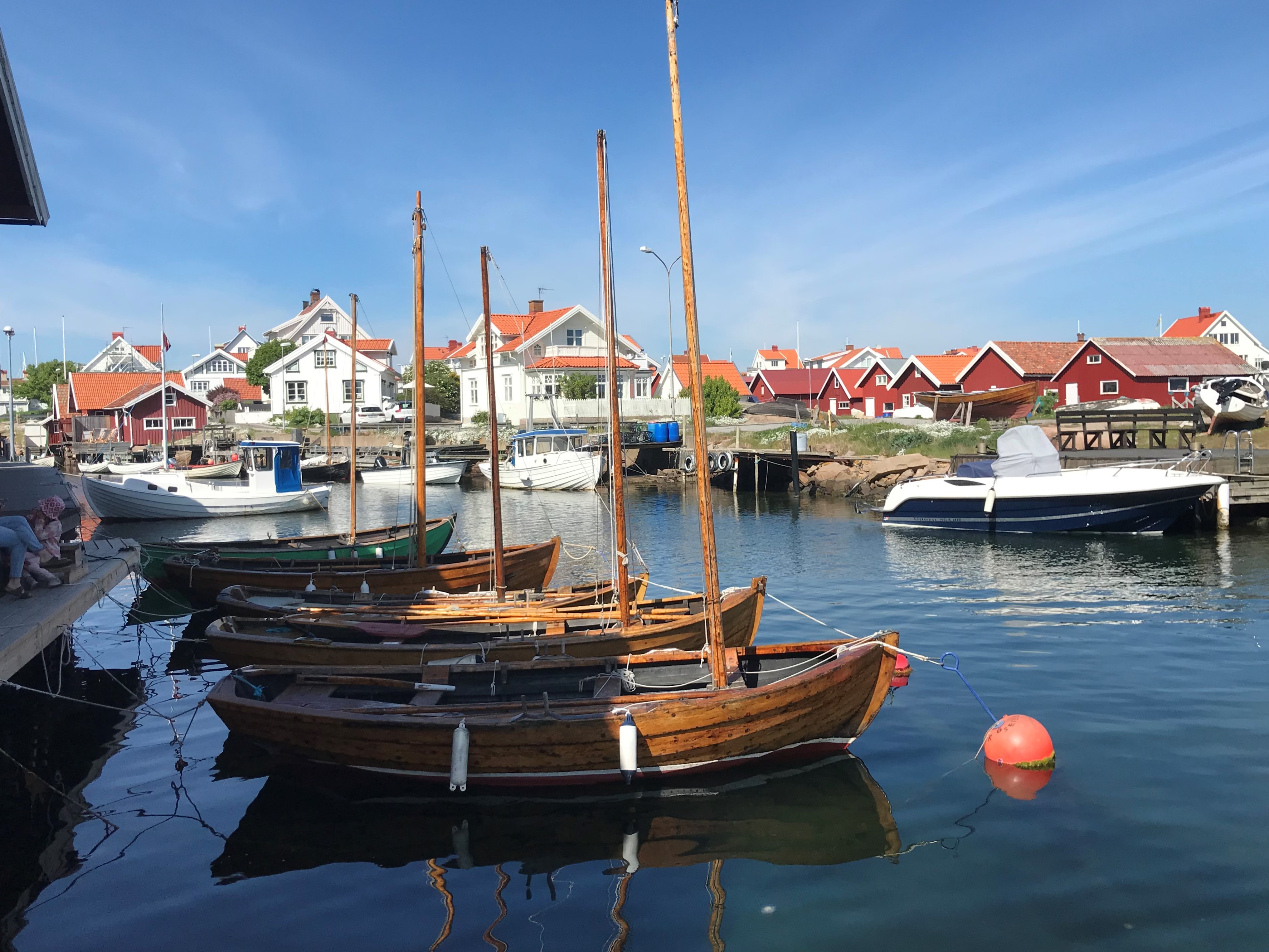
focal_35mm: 28
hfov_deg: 63.4
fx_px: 1027
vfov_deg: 49.8
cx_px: 634
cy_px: 476
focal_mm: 3.99
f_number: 1.8
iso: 20
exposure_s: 1/2907
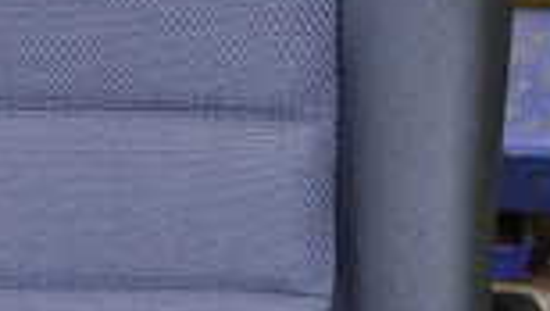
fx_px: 1547
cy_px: 268
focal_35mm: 106
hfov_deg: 19.8
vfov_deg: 11.4
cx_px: 61
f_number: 2
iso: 640
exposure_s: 1/30
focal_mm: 4.5
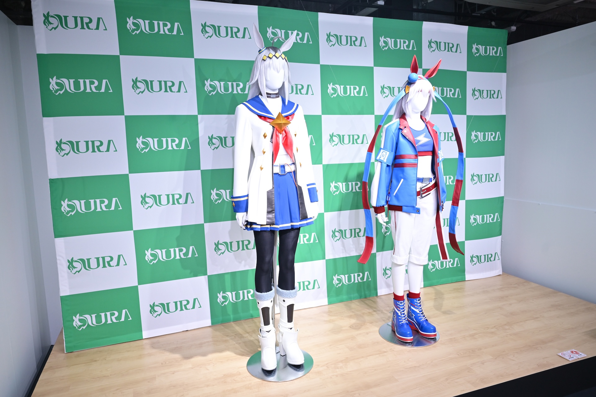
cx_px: 298
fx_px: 430
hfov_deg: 69.4
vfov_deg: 49.6
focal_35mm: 26
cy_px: 198
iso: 1250
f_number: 5.6
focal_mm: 26
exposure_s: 1/160
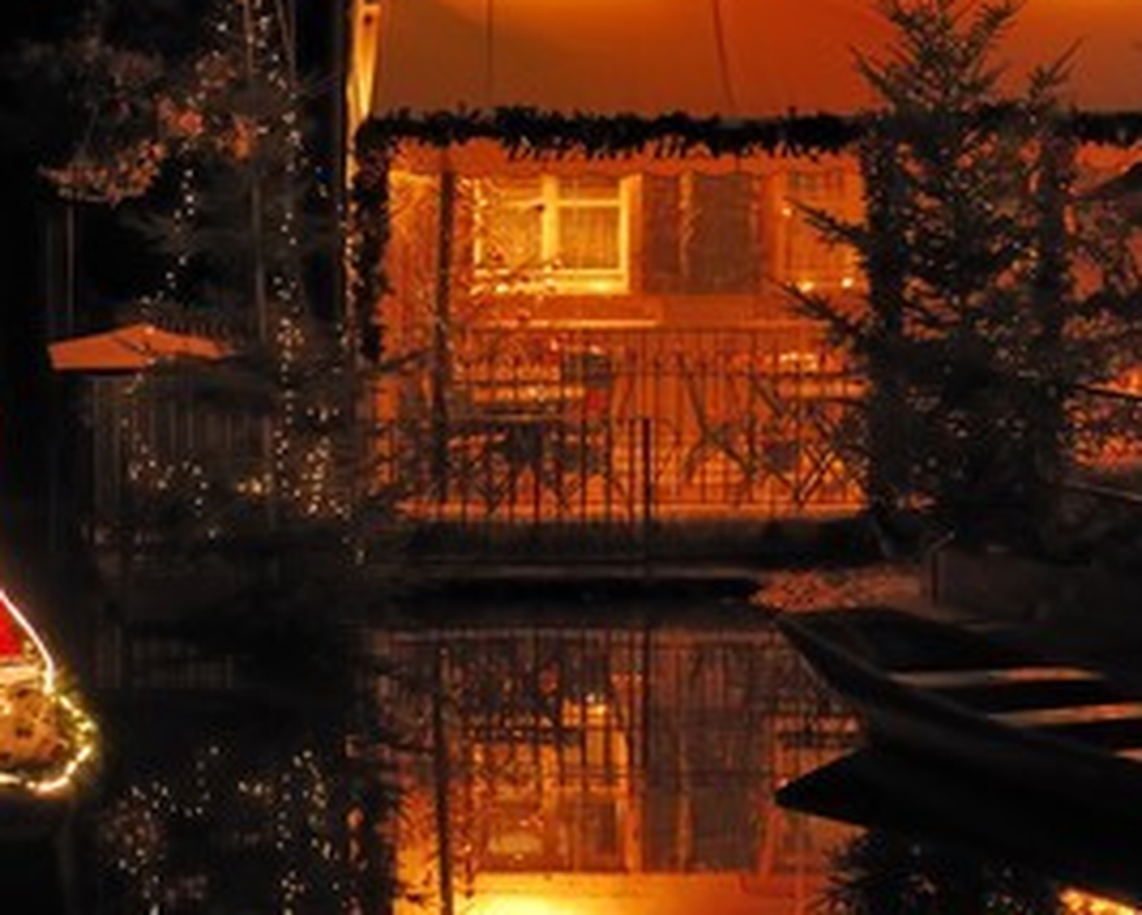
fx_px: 5243
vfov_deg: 10.0
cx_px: 314
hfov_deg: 12.4
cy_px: 534
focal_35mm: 155
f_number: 4
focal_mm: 70
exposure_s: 1.8
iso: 100
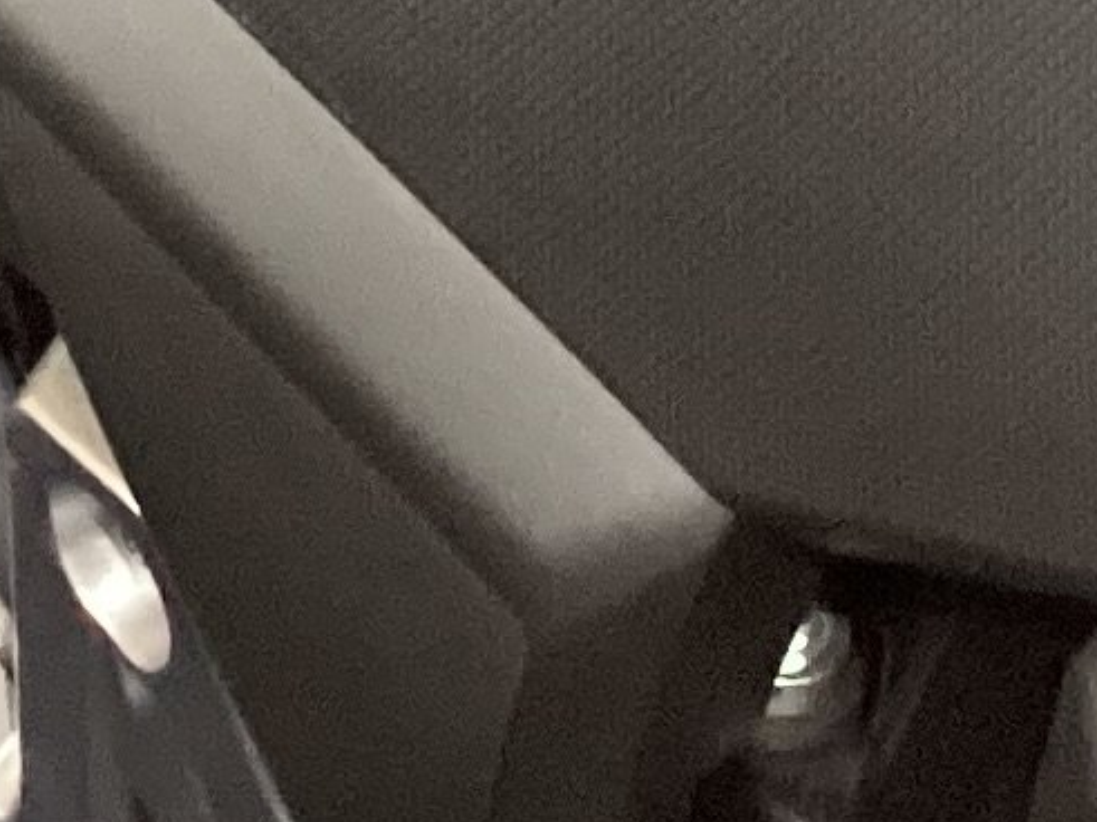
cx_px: 1077
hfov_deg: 9.5
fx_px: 6527
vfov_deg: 6.7
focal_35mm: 206
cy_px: -1311
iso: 320
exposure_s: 1/50
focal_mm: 3.3
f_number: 2.4
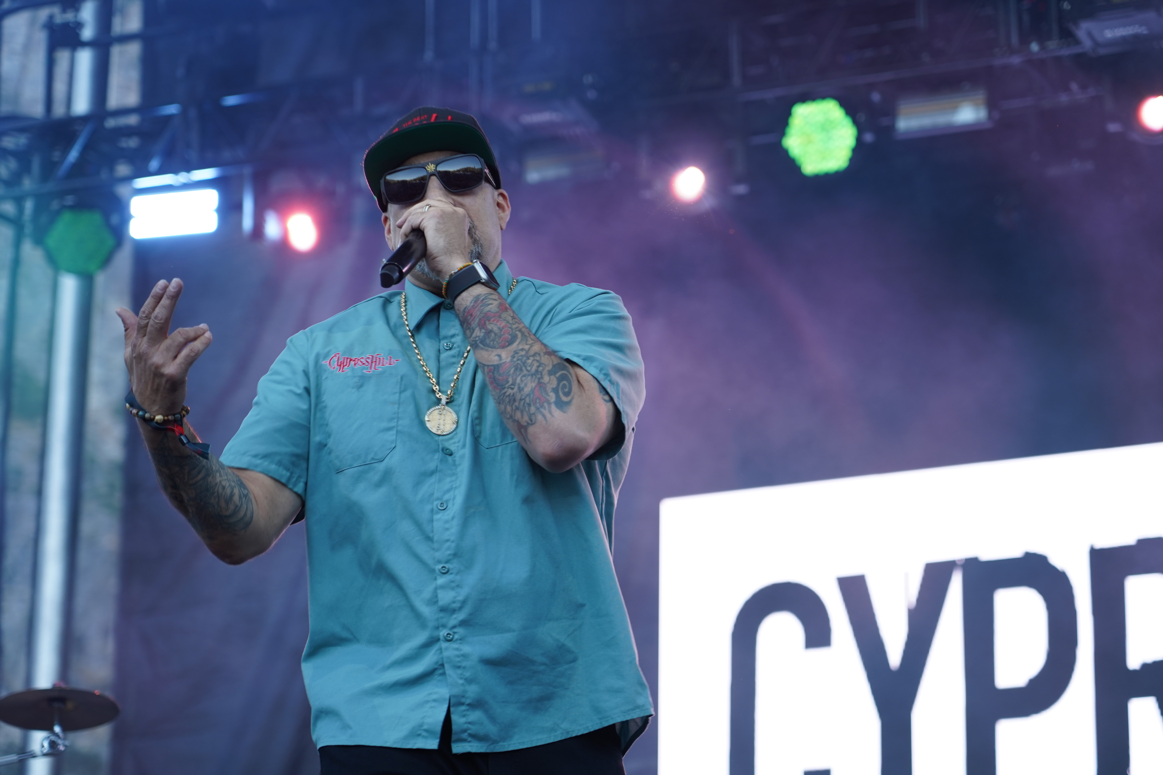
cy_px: 388
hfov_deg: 19.5
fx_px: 3392
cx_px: 582
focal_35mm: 105
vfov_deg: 13.0
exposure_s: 1/160
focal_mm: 105
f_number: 4
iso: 320
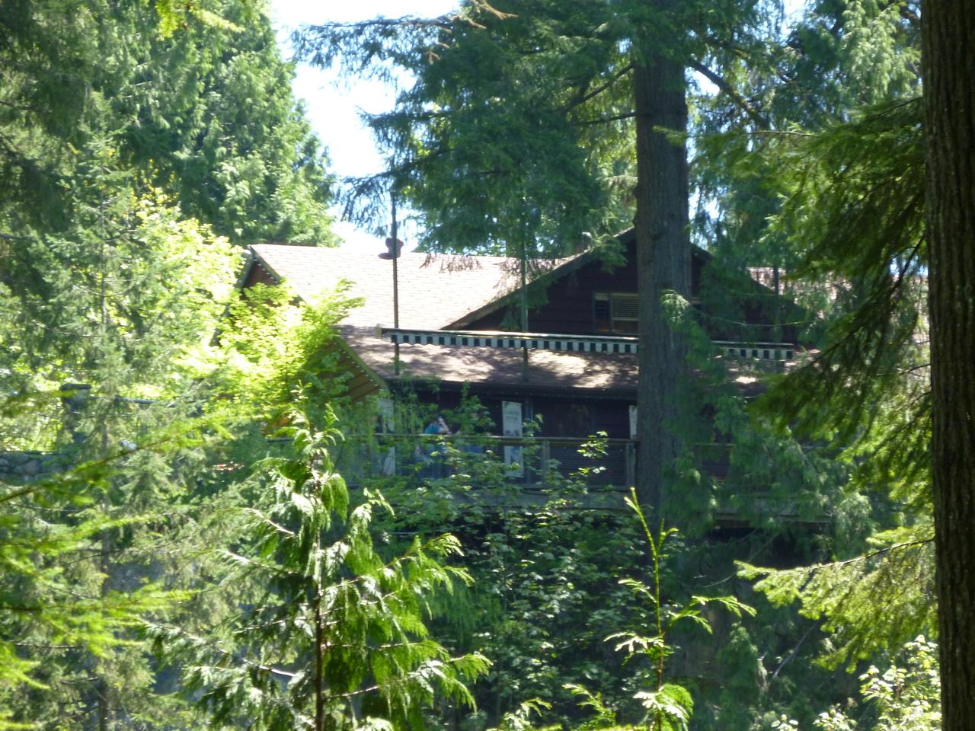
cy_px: 366
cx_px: 488
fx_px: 5690
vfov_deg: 7.4
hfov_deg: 9.8
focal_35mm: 202
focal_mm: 36
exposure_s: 1/60
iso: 160
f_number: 5.9
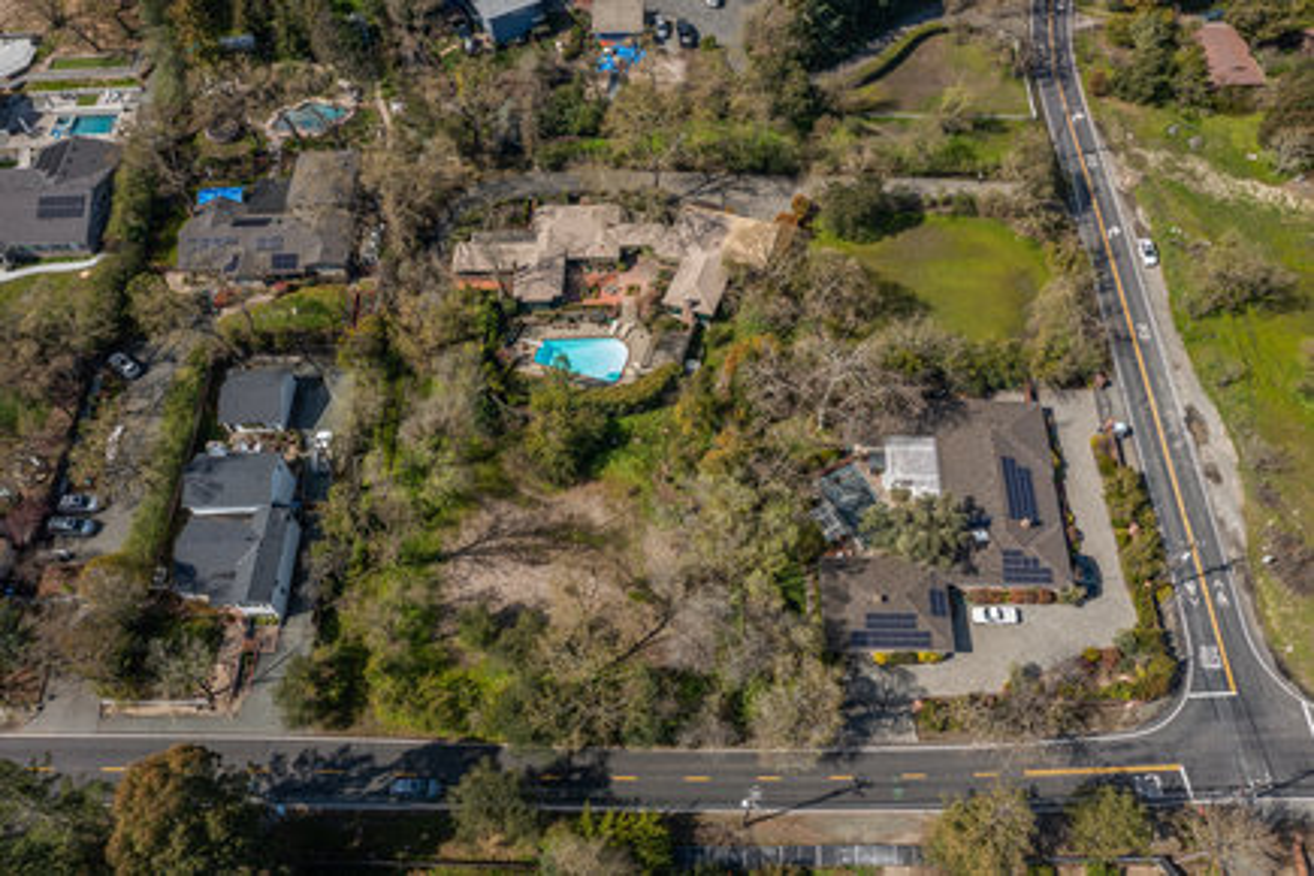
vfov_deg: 46.4
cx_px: 657
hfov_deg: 65.5
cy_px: 438
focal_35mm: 28
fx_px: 1022
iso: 100
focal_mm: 10.26
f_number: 5.6
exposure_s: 1/320
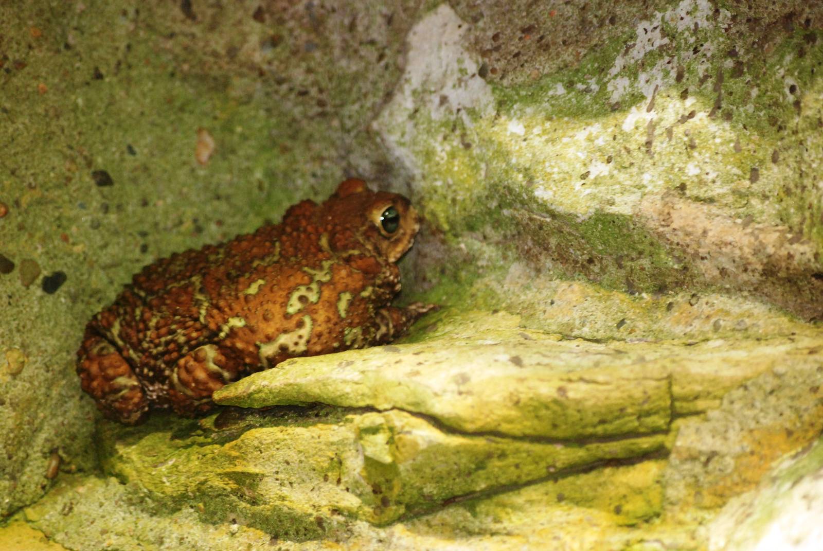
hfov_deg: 7.0
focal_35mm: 292
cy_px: 276
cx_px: 412
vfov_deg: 4.7
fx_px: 6695
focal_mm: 195
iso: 1000
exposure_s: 1/60
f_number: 5
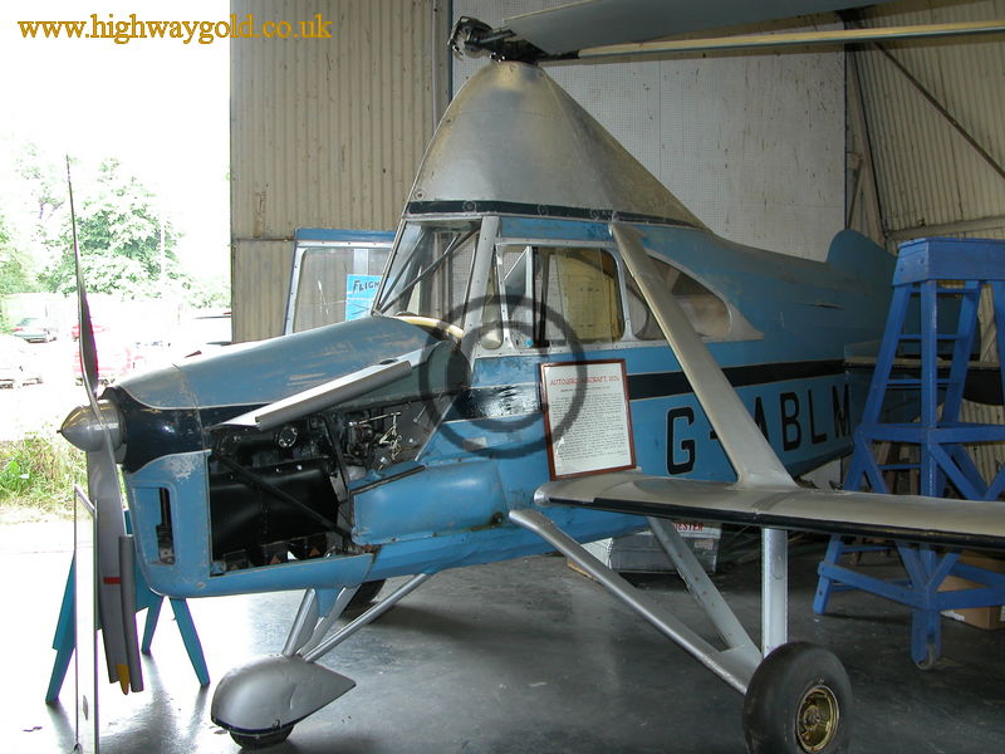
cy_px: 377
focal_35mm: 35
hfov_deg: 52.6
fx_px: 1016
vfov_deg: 40.7
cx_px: 502
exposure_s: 1/30
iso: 100
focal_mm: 8.9
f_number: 2.8
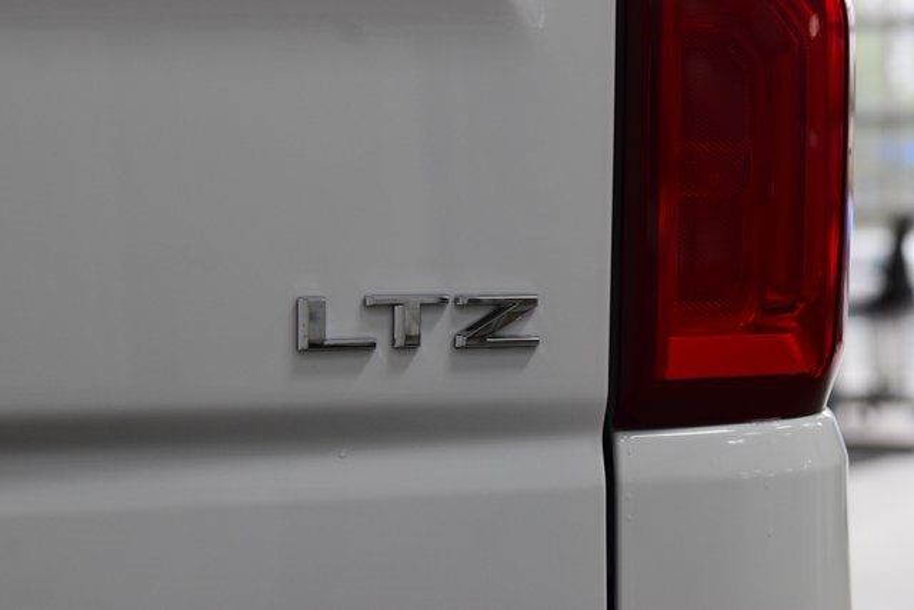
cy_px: 305
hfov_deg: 19.5
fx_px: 2666
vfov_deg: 13.0
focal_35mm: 105
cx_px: 457
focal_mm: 70
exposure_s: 1/125
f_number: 6.3
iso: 1600
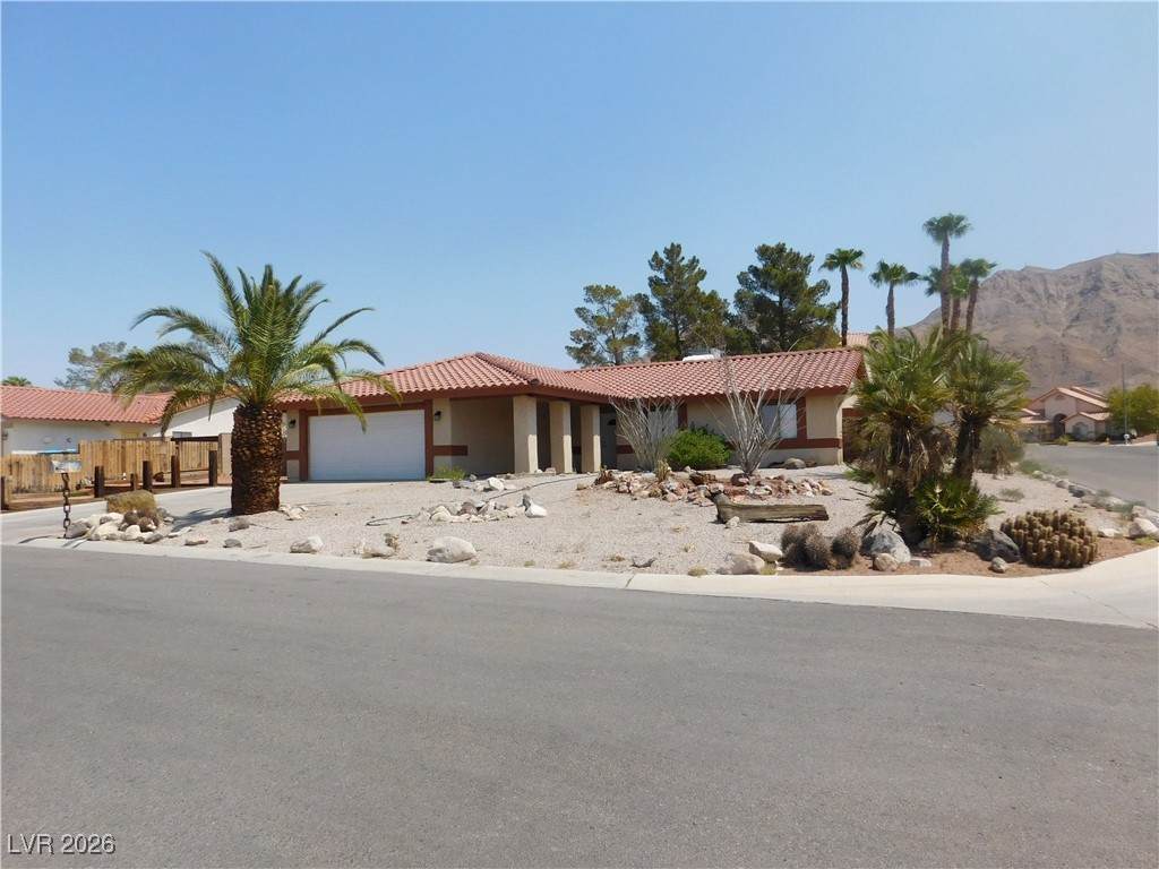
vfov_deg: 58.9
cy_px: 434
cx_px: 580
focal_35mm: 23
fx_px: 770
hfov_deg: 73.9
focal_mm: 4
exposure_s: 1/640
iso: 125
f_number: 6
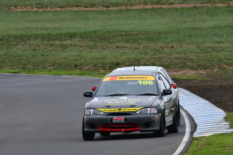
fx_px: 4661
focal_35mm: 720
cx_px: 116
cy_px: 78
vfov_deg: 1.9
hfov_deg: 2.9
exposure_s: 1/640
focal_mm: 480
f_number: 13
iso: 640
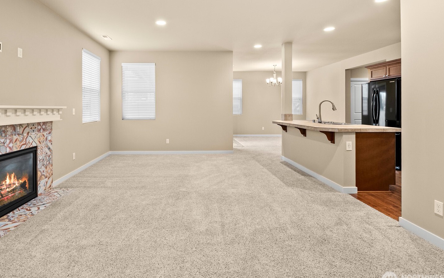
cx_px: 193
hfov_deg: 93.8
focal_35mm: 17
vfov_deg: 67.5
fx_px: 206
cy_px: 115
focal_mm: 14
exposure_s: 1/2
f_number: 7.1
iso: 1000
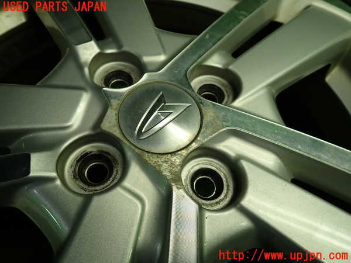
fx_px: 253
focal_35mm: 25
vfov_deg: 54.9
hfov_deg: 69.4
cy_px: 132
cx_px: 176
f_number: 2
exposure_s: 1/100
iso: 100
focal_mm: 4.5
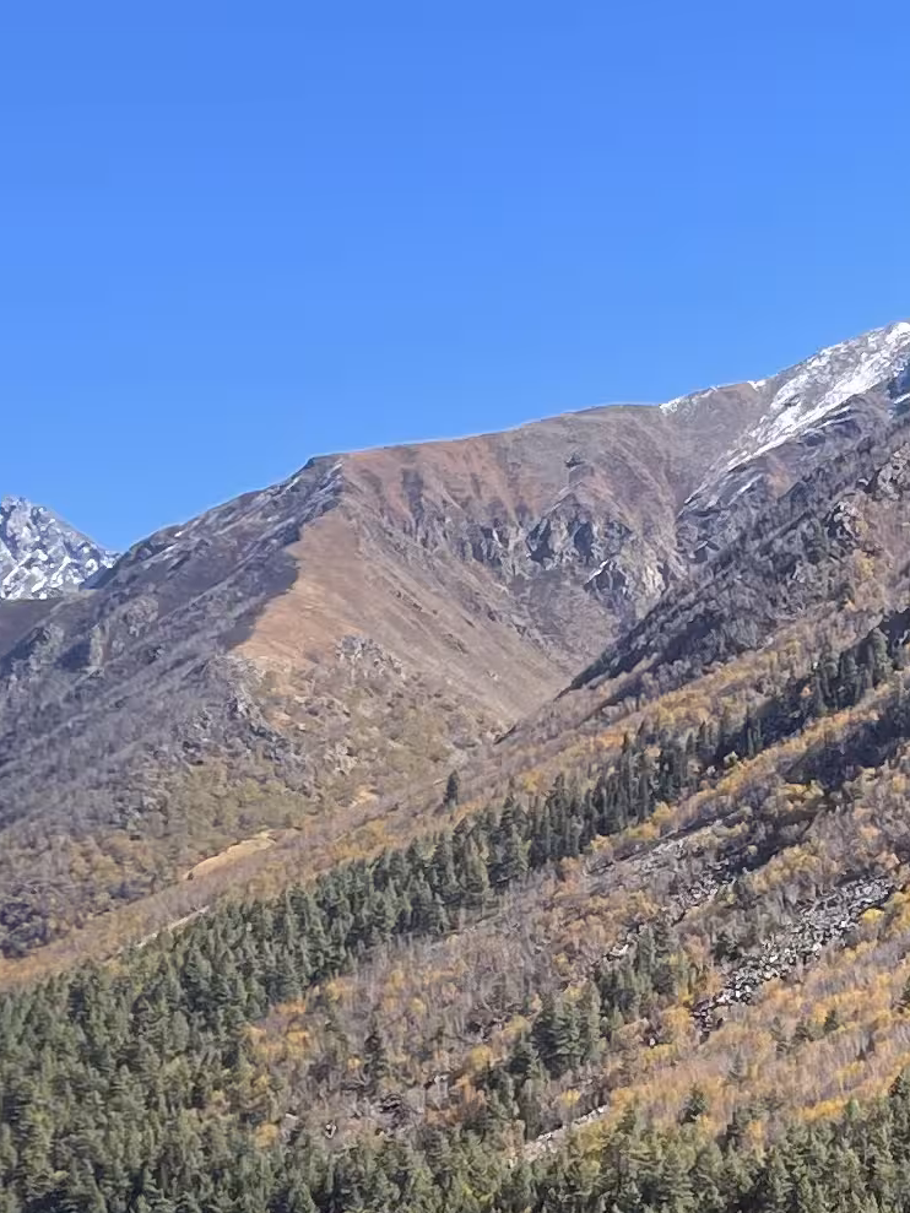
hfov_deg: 13.2
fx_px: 3715
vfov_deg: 18.0
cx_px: 1336
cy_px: 1287
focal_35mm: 106
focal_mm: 4.2
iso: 32
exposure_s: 1/1770
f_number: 1.6
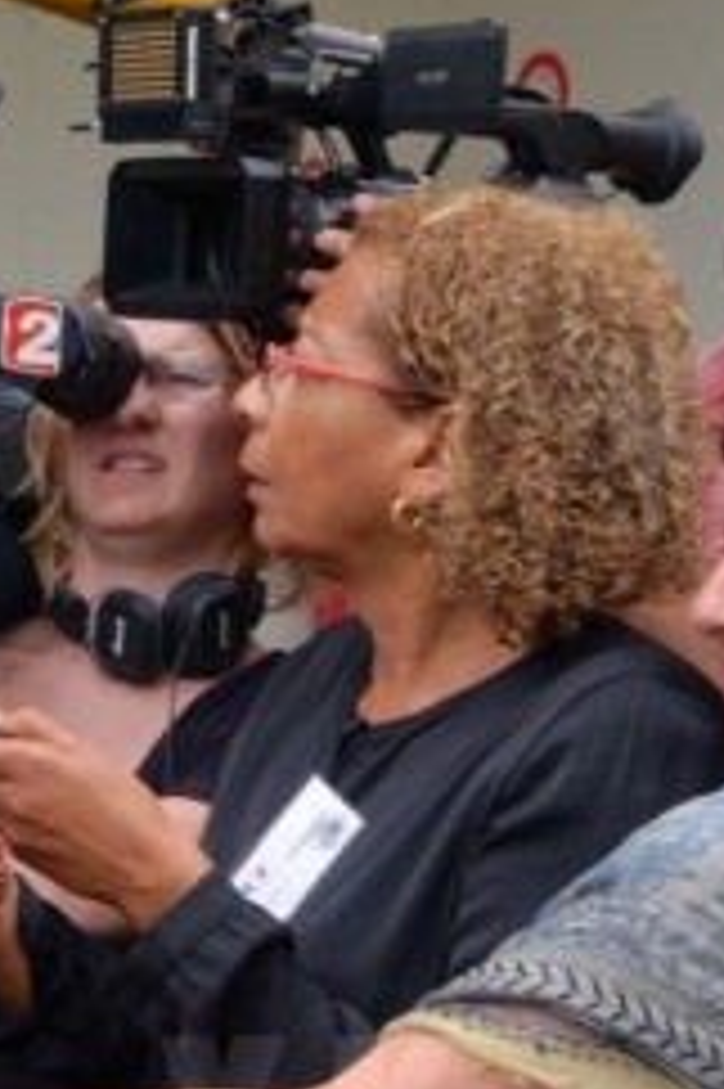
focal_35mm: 119
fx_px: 3595
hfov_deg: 10.9
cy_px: 562
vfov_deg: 17.2
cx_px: -522
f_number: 8
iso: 400
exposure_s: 1/250
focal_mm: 24
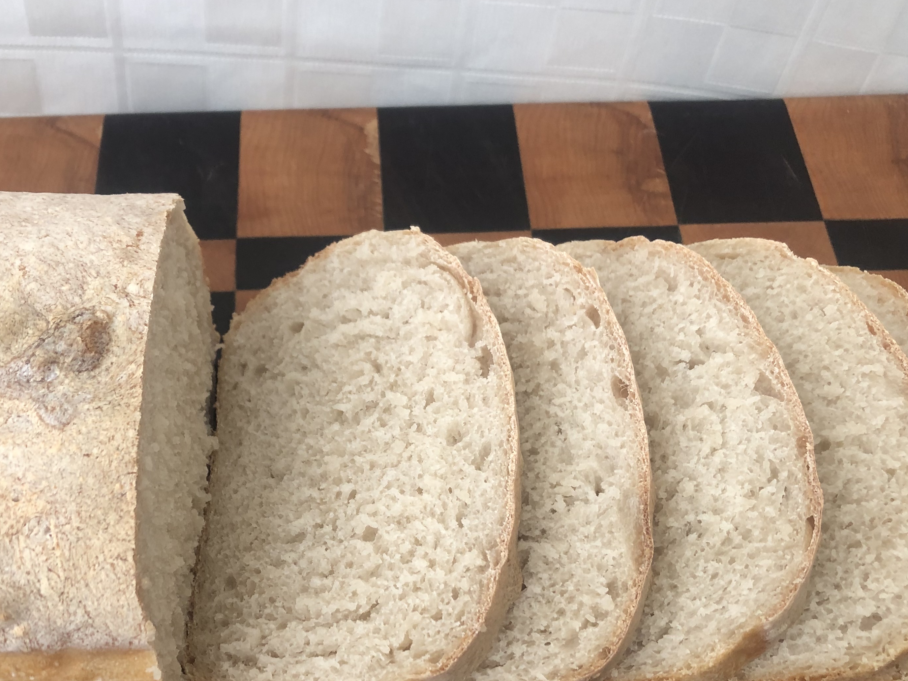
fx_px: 1075
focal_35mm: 41
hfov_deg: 45.5
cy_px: 442
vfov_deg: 34.9
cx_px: 355
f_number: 1.8
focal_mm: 3.99
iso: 25
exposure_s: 1/40
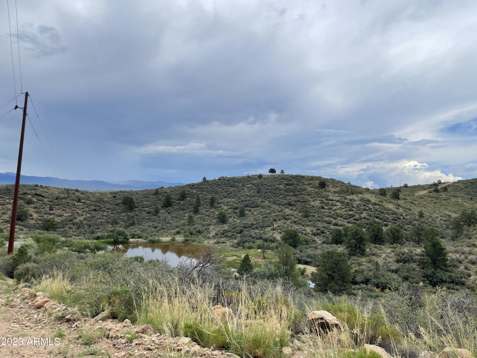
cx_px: 238
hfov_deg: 67.3
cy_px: 179
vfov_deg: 53.1
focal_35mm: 26
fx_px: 358
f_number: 1.6
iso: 32
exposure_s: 1/2618
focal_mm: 4.2
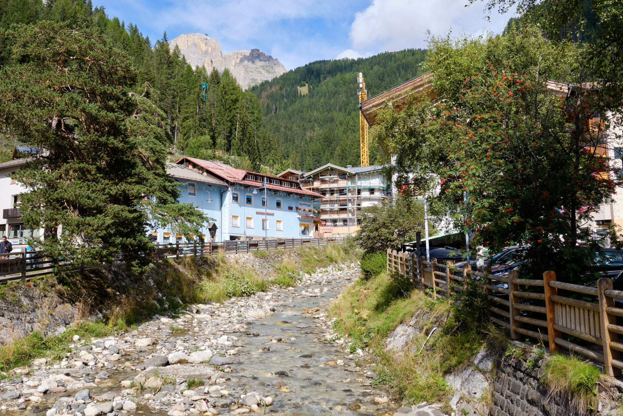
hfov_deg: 55.4
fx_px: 588
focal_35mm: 34
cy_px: 176
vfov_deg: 38.8
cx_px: 253
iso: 200
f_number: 9
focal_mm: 18
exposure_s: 1/240
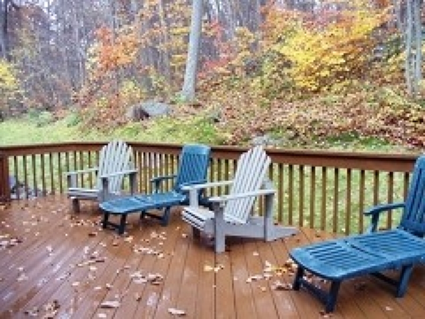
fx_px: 540
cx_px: 212
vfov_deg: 32.9
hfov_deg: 42.9
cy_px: 160
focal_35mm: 44
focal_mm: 6
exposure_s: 1/30
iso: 100
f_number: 3.5
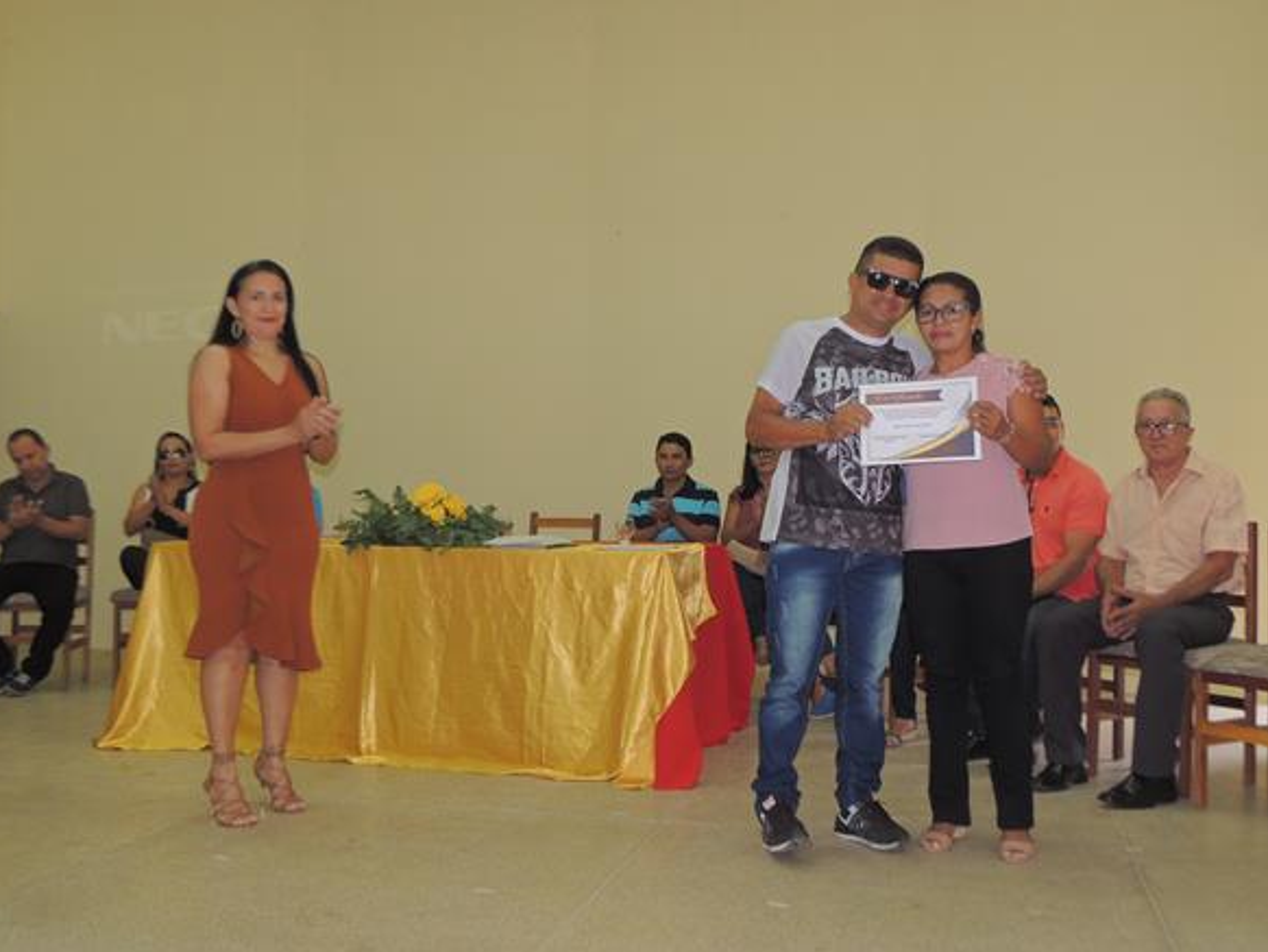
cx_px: 632
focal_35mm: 34
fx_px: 1246
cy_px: 471
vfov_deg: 41.8
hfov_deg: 53.9
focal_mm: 5.8
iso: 220
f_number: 3.2
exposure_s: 1/30
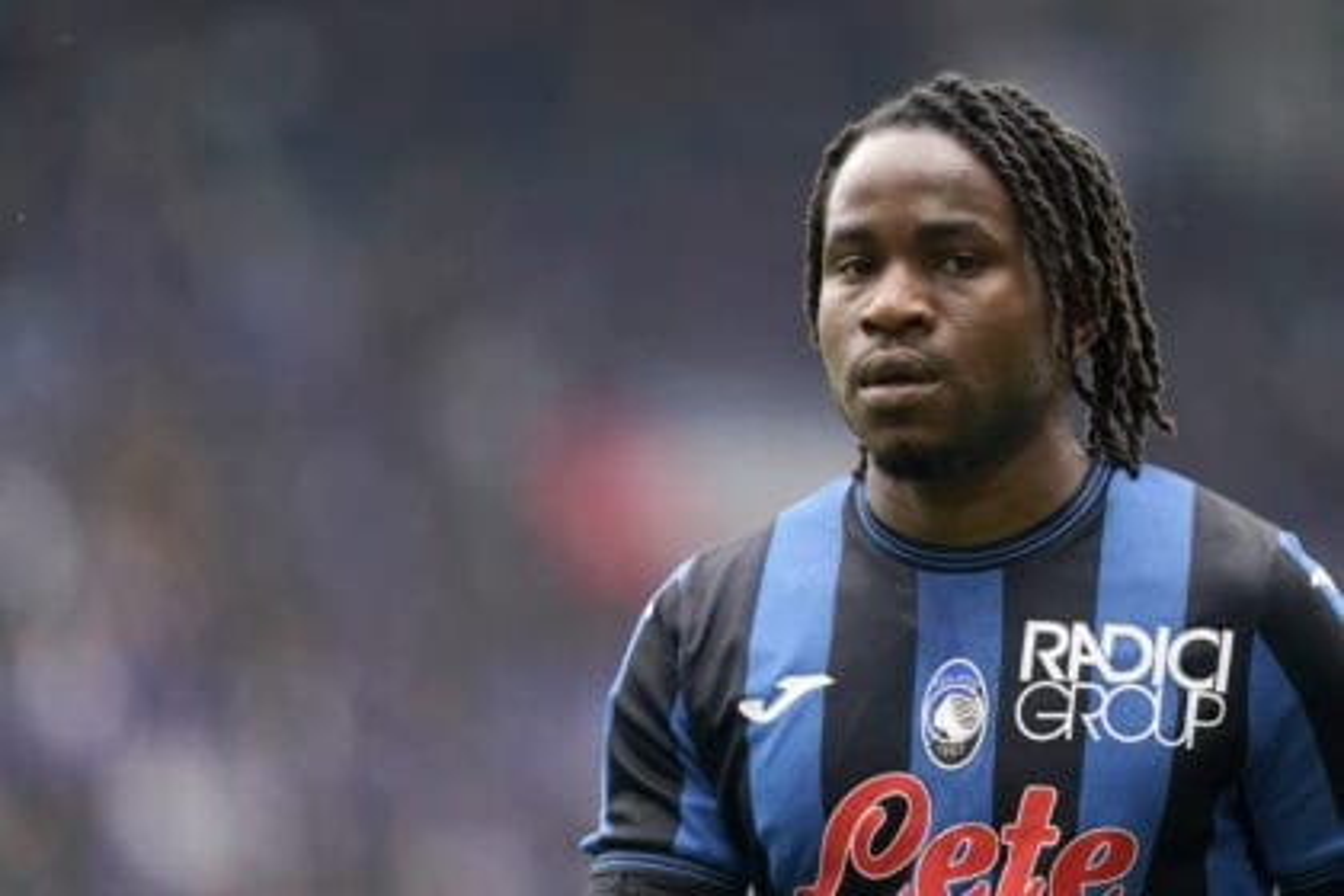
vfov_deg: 3.3
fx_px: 15679
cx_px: 672
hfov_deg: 4.9
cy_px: 448
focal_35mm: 420
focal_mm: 420
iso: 500
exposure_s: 1/1250
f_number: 4
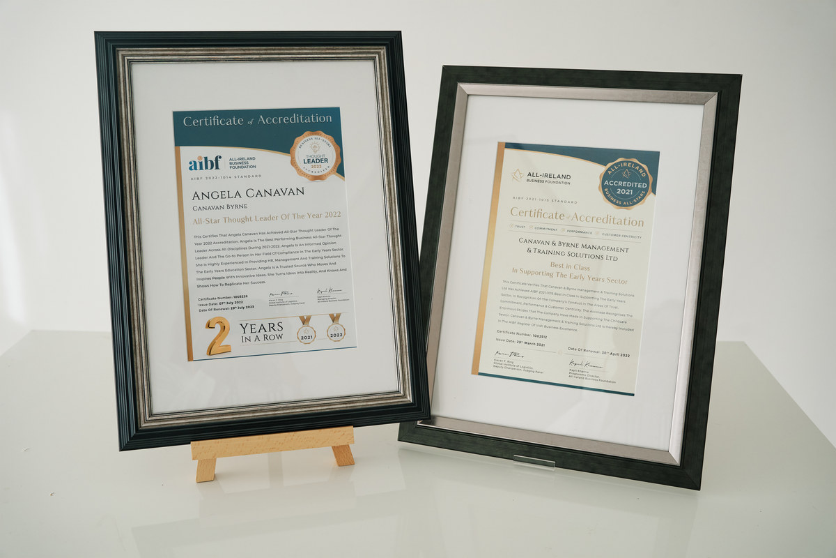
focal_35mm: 33
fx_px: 769
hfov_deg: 57.1
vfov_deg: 39.9
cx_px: 418
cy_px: 279
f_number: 5
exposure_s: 1/250
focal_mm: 33.1
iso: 800
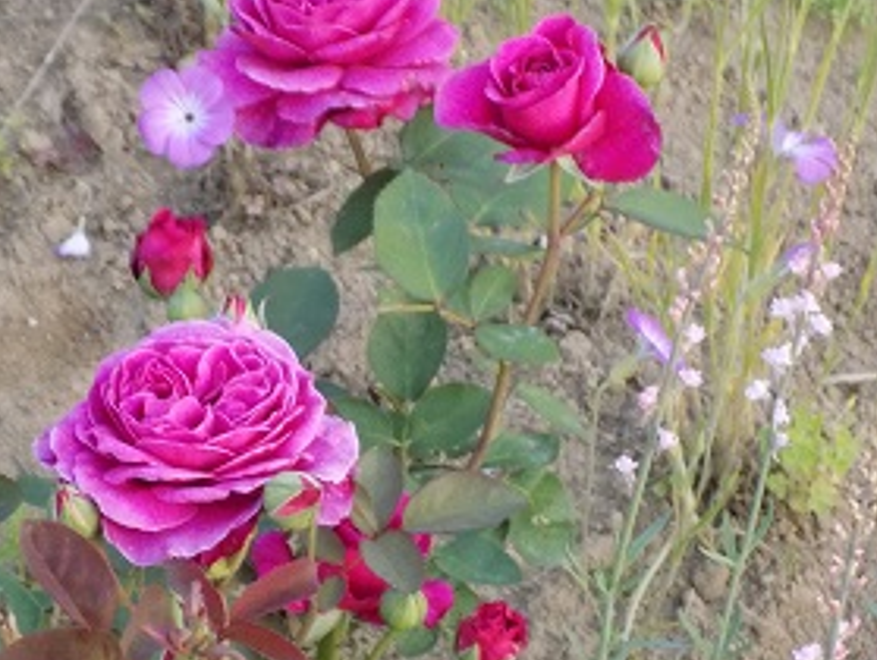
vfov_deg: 11.1
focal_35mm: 134
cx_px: 478
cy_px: 490
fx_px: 3399
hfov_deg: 14.7
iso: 400
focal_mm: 13.9
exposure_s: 1/10
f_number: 4.3
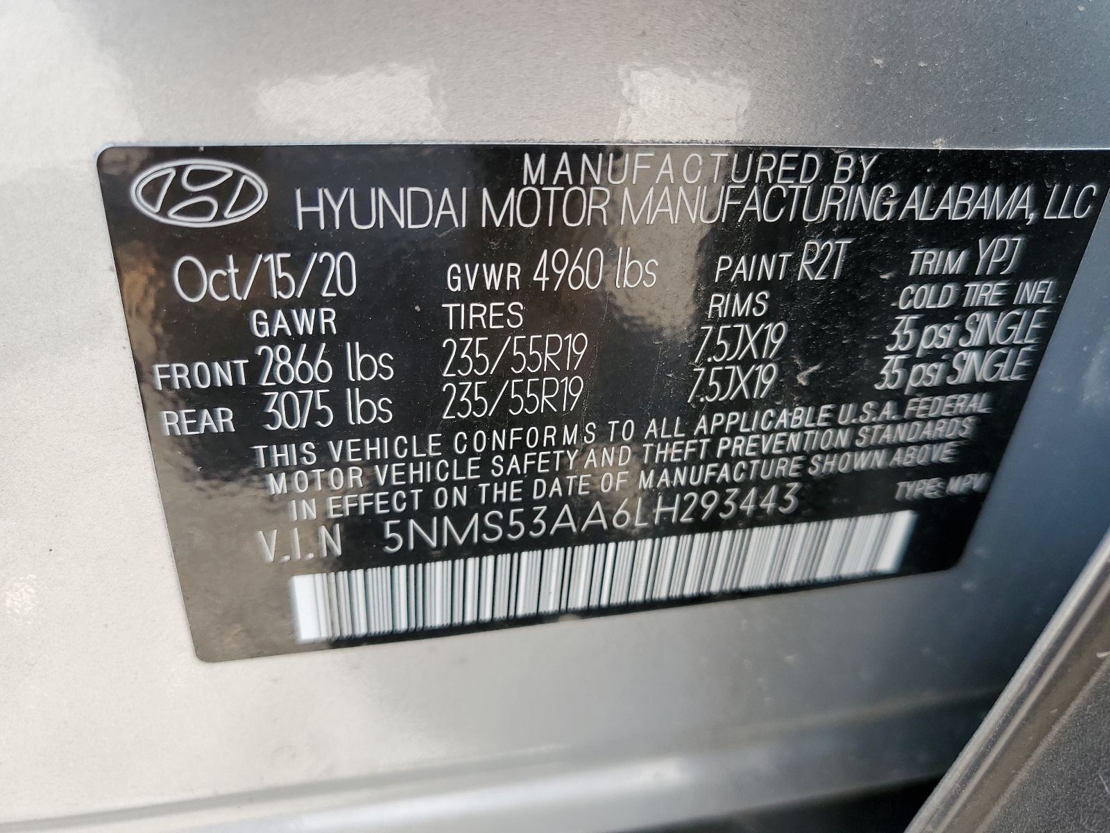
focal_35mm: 26
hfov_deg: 67.3
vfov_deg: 53.1
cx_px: 555
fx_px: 834
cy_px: 416
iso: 50
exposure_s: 1/179
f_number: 1.5
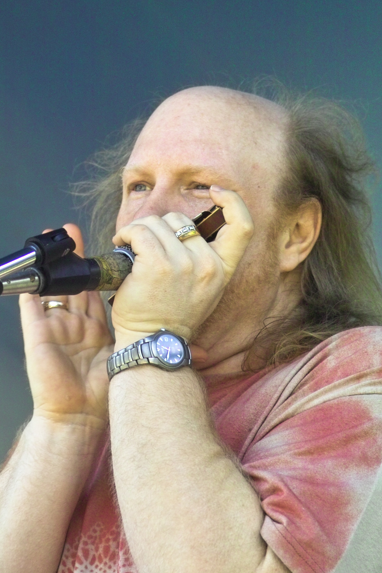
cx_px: 194
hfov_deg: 5.6
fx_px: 3915
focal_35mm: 246
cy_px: 380
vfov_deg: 8.4
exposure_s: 1/180
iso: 200
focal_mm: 105
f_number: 4
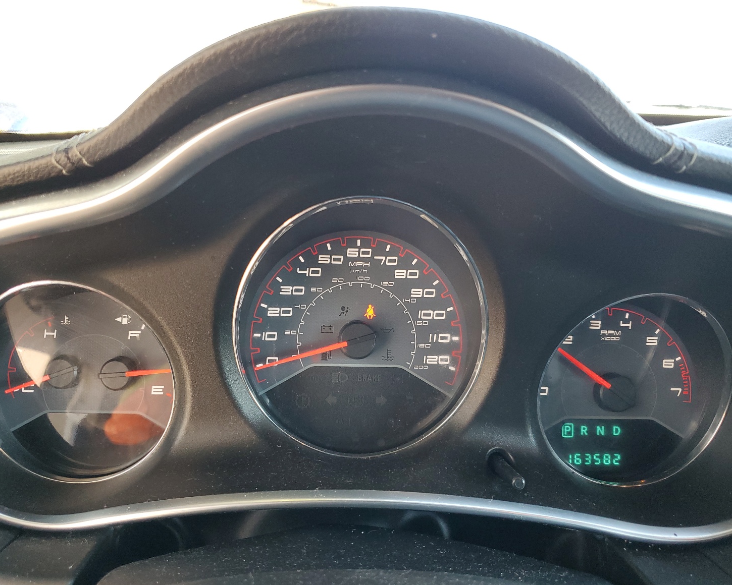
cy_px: 292
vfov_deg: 51.5
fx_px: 607
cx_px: 350
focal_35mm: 28
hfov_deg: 62.2
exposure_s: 1/120
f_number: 1.5
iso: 84
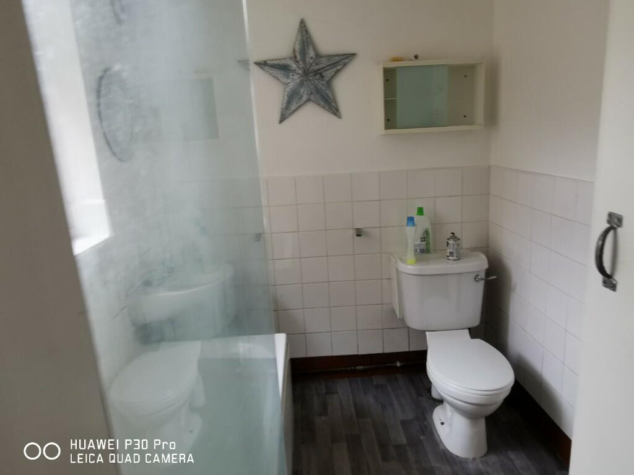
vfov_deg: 58.9
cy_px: 238
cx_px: 317
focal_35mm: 23
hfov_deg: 73.9
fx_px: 421
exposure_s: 1/33.3
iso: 125
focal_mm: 2.35
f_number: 2.2
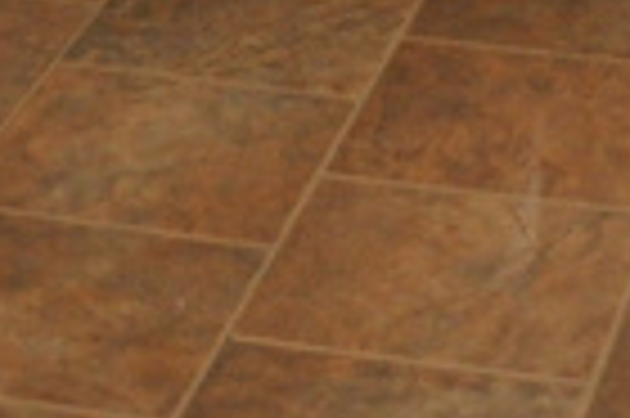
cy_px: -1002
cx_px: 135
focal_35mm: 197
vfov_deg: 6.2
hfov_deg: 10.4
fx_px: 3443
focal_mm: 18
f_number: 3.5
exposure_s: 1/80
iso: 800
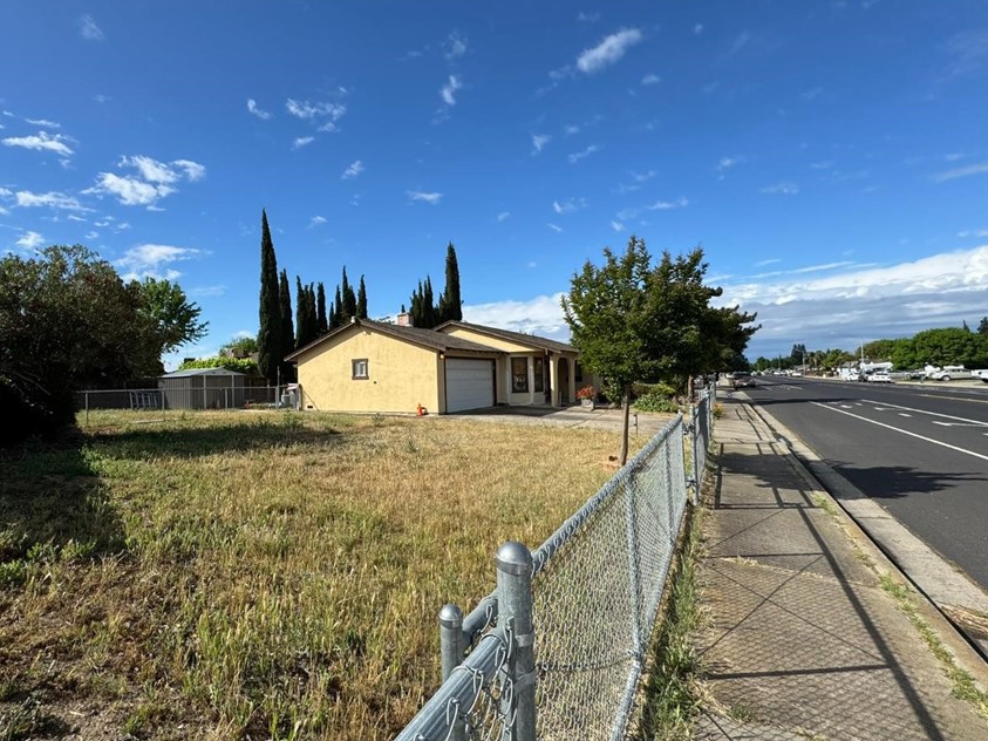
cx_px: 403
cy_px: 366
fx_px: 485
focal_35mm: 17
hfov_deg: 90.1
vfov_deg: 74.7
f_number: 2.2
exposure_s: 1/2494
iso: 50
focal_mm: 2.22
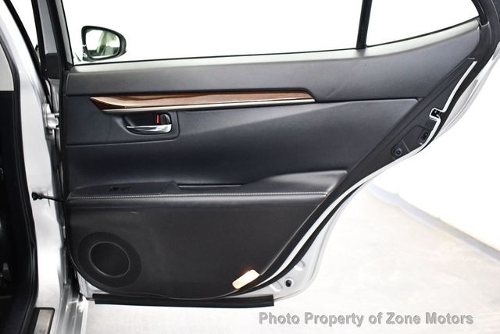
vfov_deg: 36.9
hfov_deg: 53.1
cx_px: 250
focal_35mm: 36
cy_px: 167
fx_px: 500
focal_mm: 18
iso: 3200
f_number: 3.5
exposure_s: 1/60
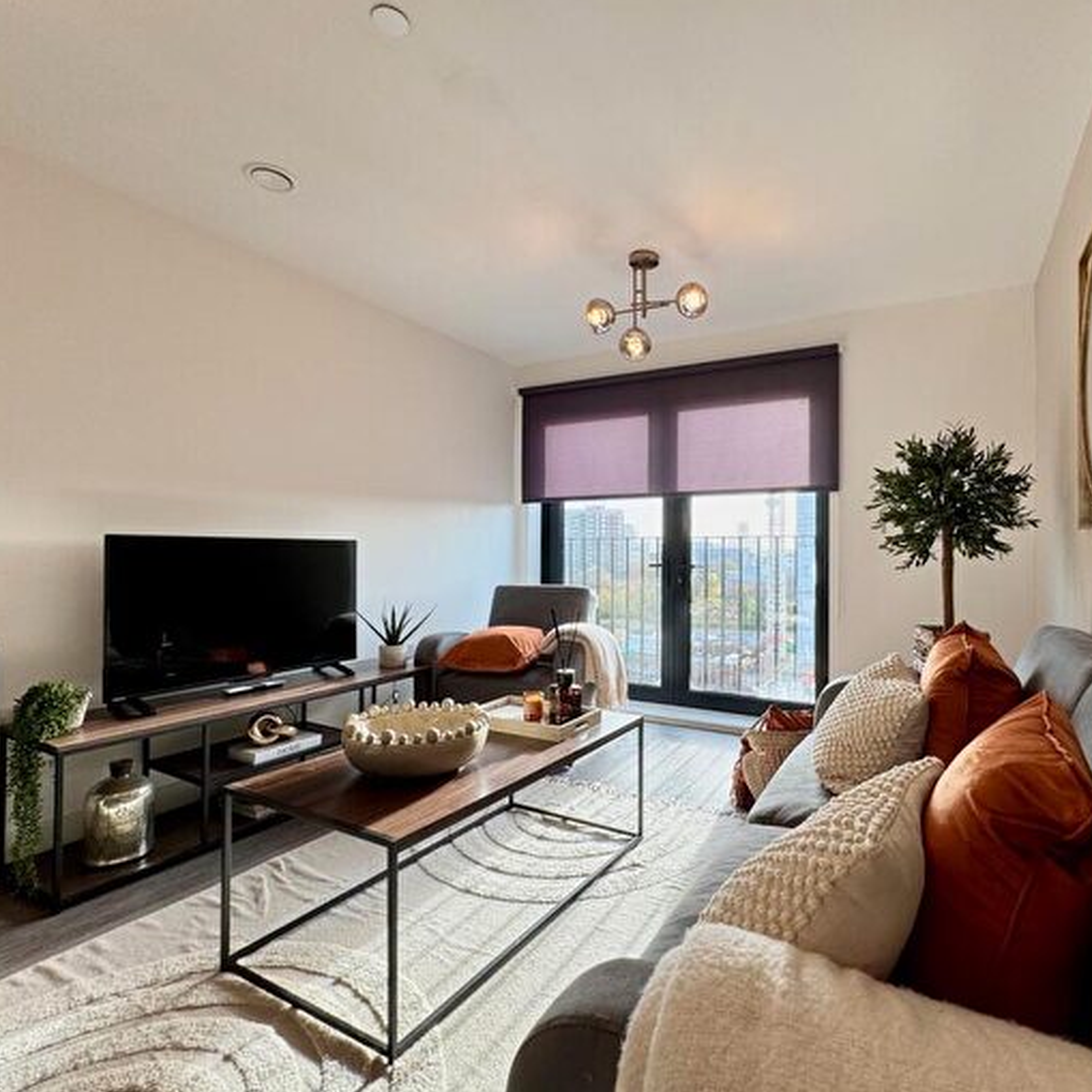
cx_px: 639
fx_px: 607
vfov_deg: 84.0
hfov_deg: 83.2
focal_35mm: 17
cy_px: 545
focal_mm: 2.22
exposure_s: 1/99
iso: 64
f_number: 2.2
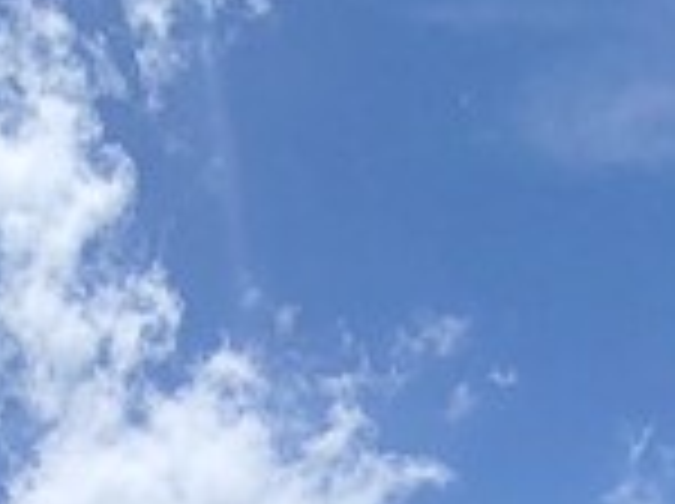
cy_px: 1346
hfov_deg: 22.0
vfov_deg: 11.9
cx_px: 302
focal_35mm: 89
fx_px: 1733
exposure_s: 1/1941
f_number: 2.2
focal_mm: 2.2
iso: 50
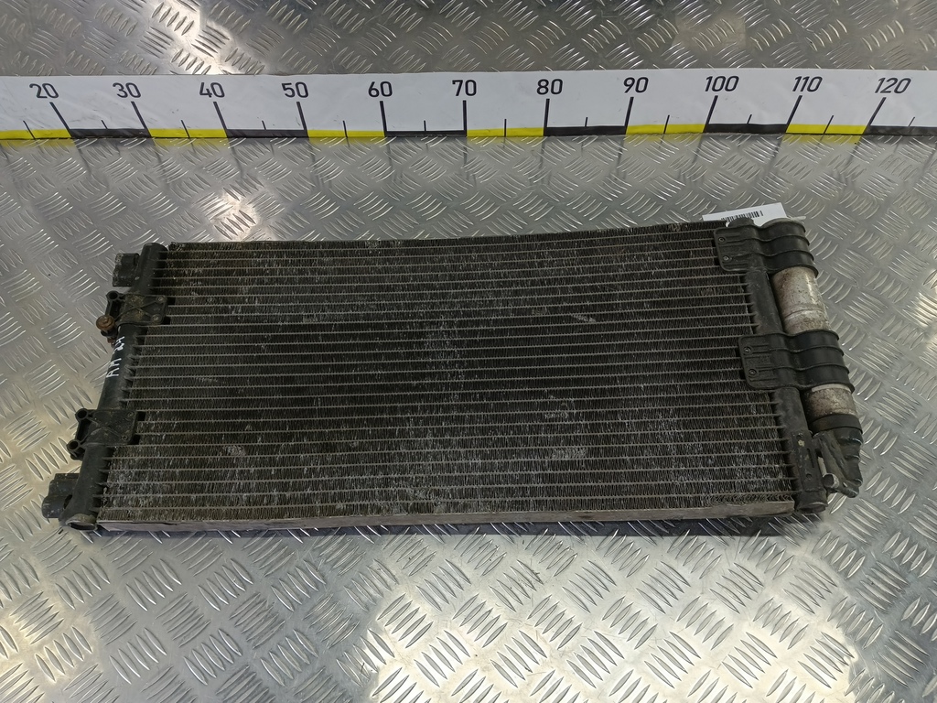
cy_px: 352
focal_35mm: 23
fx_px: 623
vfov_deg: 58.9
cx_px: 468
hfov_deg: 73.9
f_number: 1.6
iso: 91
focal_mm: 4.11
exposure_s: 1/50
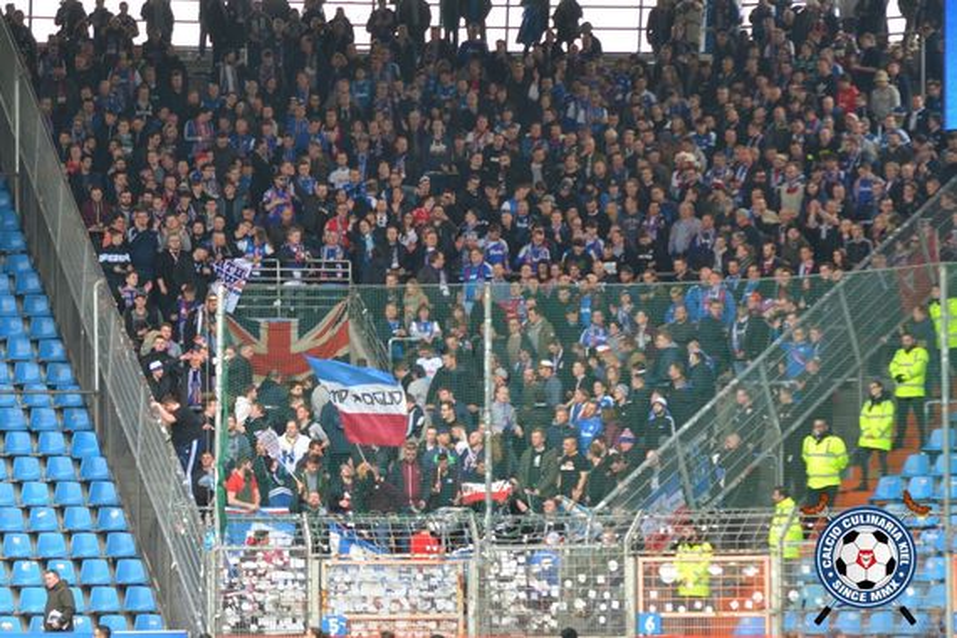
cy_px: 319
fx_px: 5183
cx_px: 478
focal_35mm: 195
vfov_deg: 7.0
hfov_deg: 10.5
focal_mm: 130
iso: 320
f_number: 2.8
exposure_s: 1/400
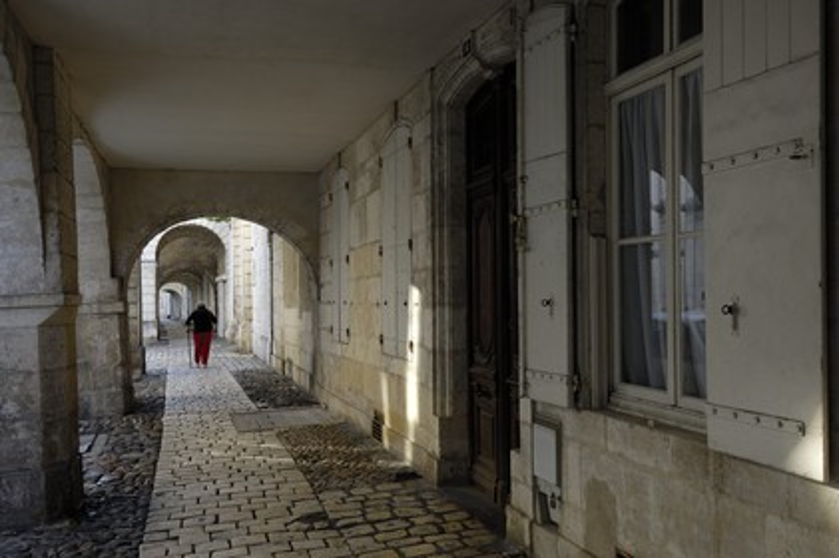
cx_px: 420
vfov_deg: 36.8
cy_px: 279
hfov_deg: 53.2
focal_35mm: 36
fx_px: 838
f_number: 5.6
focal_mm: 24
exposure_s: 1/60
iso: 100
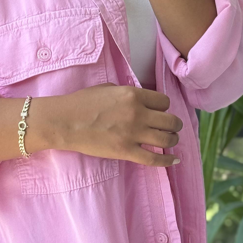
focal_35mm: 172
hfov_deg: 10.2
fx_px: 1366
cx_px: 109
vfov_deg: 10.2
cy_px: 97
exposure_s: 1/197
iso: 64
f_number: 1.78
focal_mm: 6.76
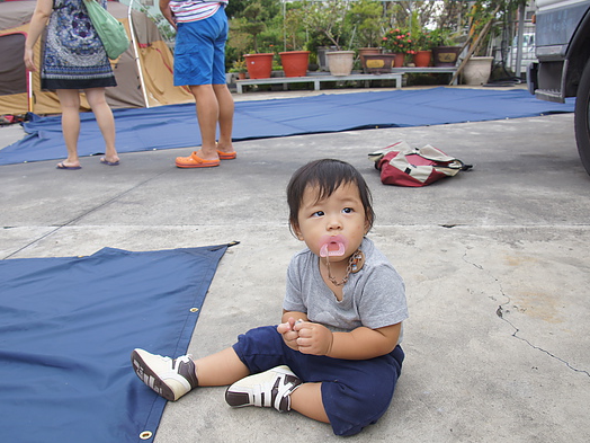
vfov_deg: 42.9
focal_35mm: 33
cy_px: 222
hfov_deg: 55.4
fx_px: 562
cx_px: 300
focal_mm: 20
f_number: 6.3
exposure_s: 1/60
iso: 100
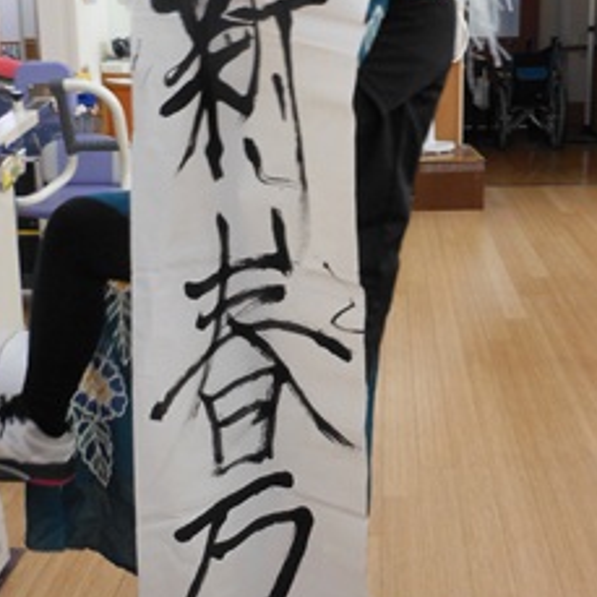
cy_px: 240
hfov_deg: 31.6
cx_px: 314
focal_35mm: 54
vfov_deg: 31.5
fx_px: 1054
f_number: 3.7
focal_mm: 5
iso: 160
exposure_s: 1/30
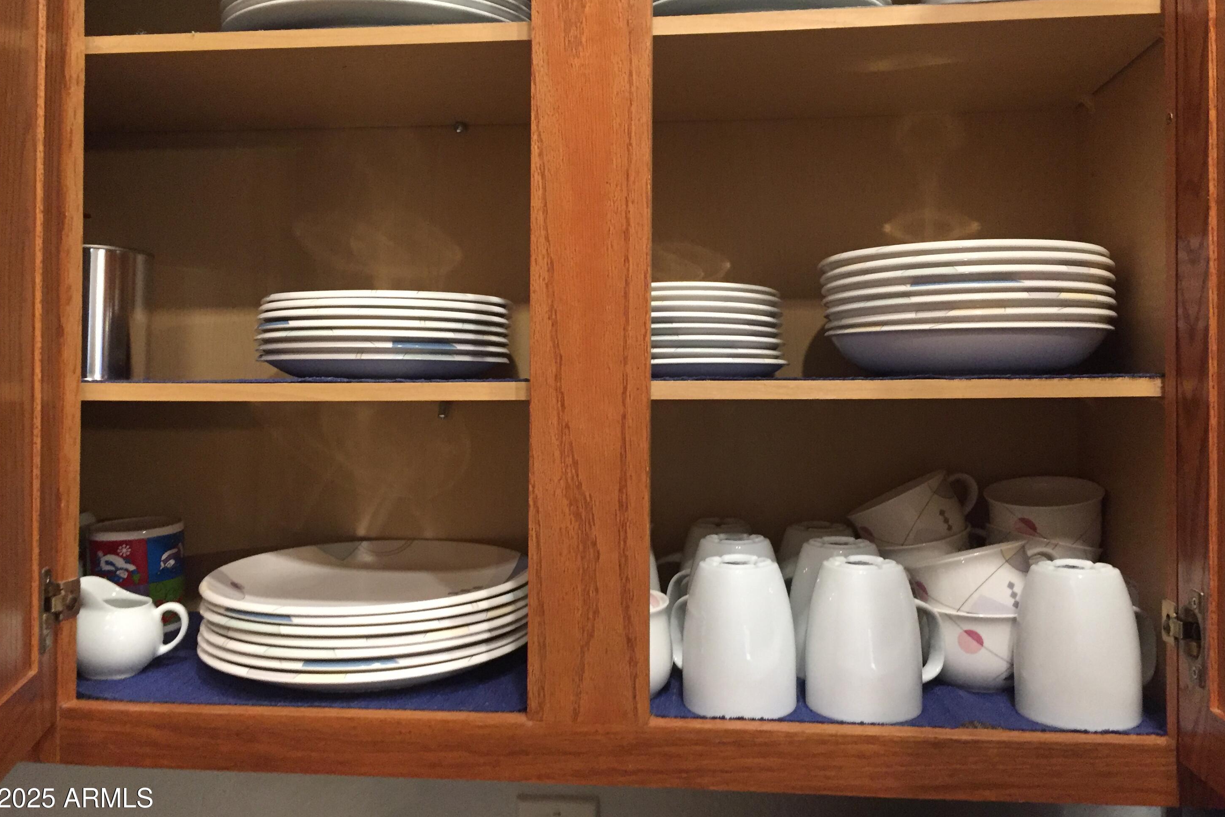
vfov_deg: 42.3
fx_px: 1055
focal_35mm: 31
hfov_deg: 60.3
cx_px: 624
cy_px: 369
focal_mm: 4.15
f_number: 2.2
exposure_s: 1/30
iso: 200
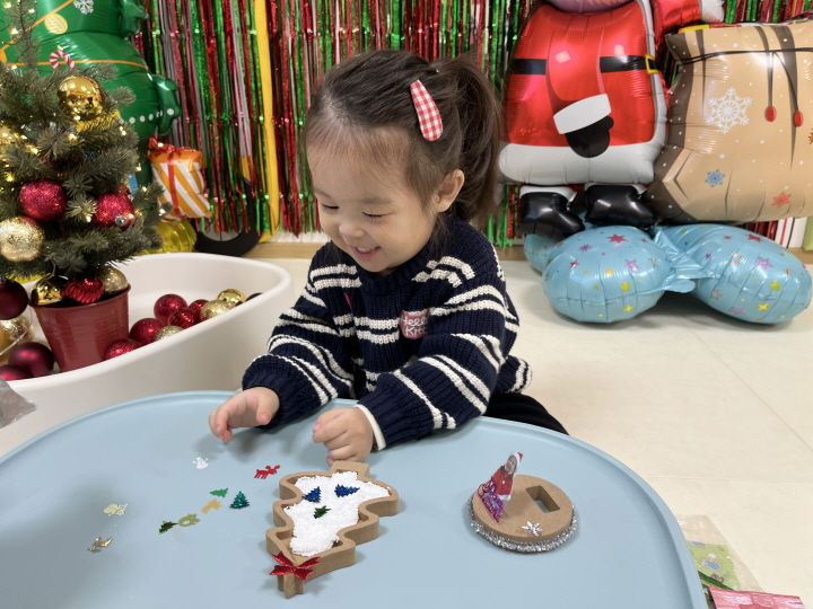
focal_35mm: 26
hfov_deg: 67.3
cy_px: 304
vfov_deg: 53.1
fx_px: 611
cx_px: 406
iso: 64
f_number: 1.6
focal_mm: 5.1
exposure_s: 1/60
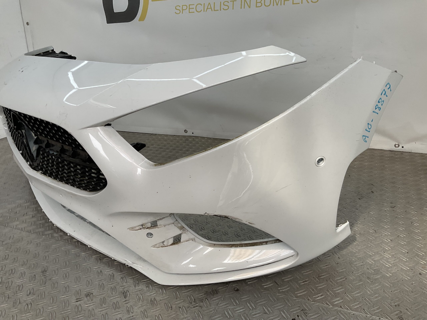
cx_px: 214
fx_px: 358
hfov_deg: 61.7
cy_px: 160
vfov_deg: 48.2
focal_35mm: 29
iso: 16
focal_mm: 3
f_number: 1.8
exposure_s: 1/316
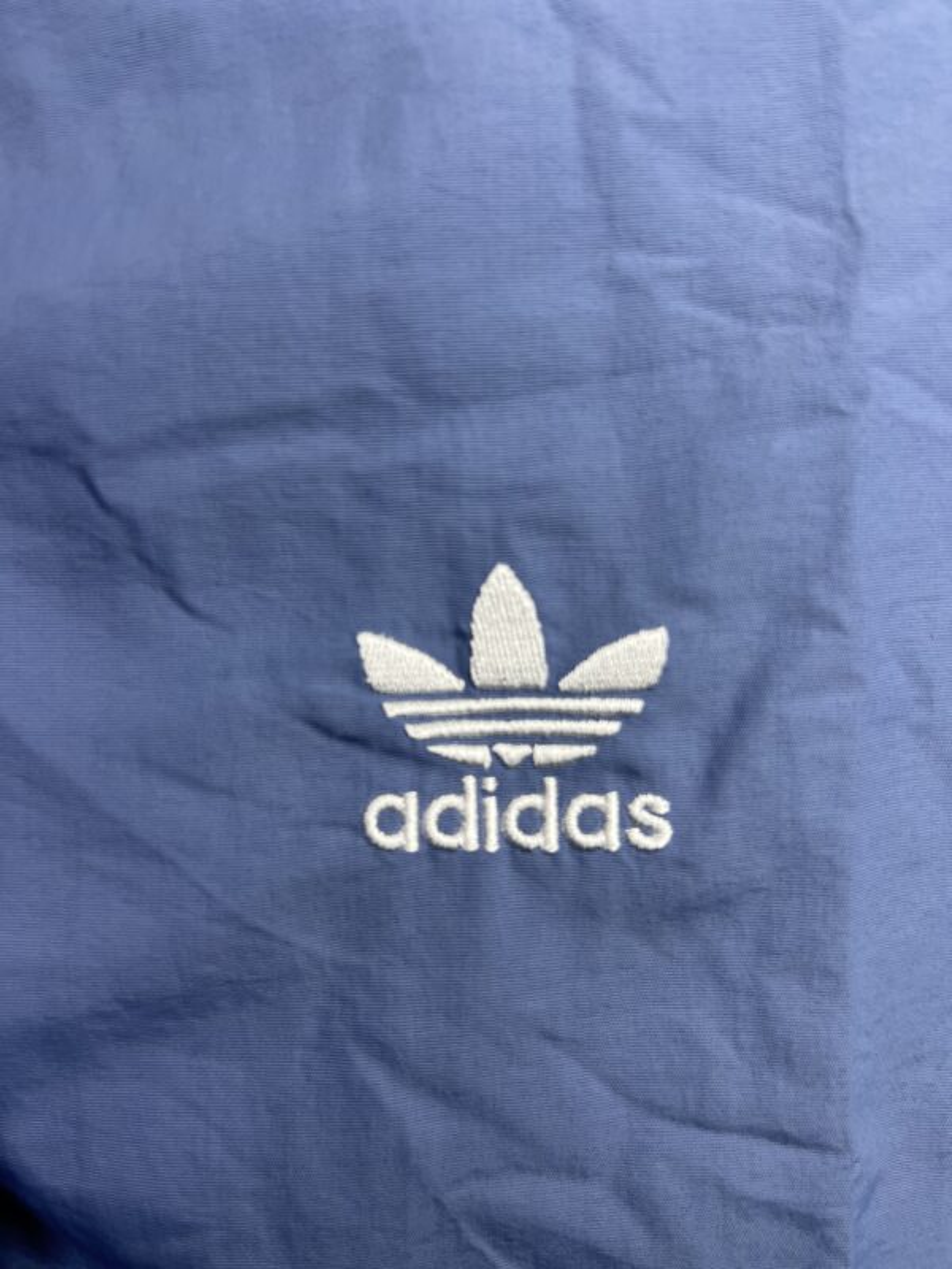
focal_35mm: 26
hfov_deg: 53.1
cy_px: 634
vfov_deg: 67.3
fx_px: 953
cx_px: 476
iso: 32
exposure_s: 1/143
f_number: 1.5
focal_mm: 5.7
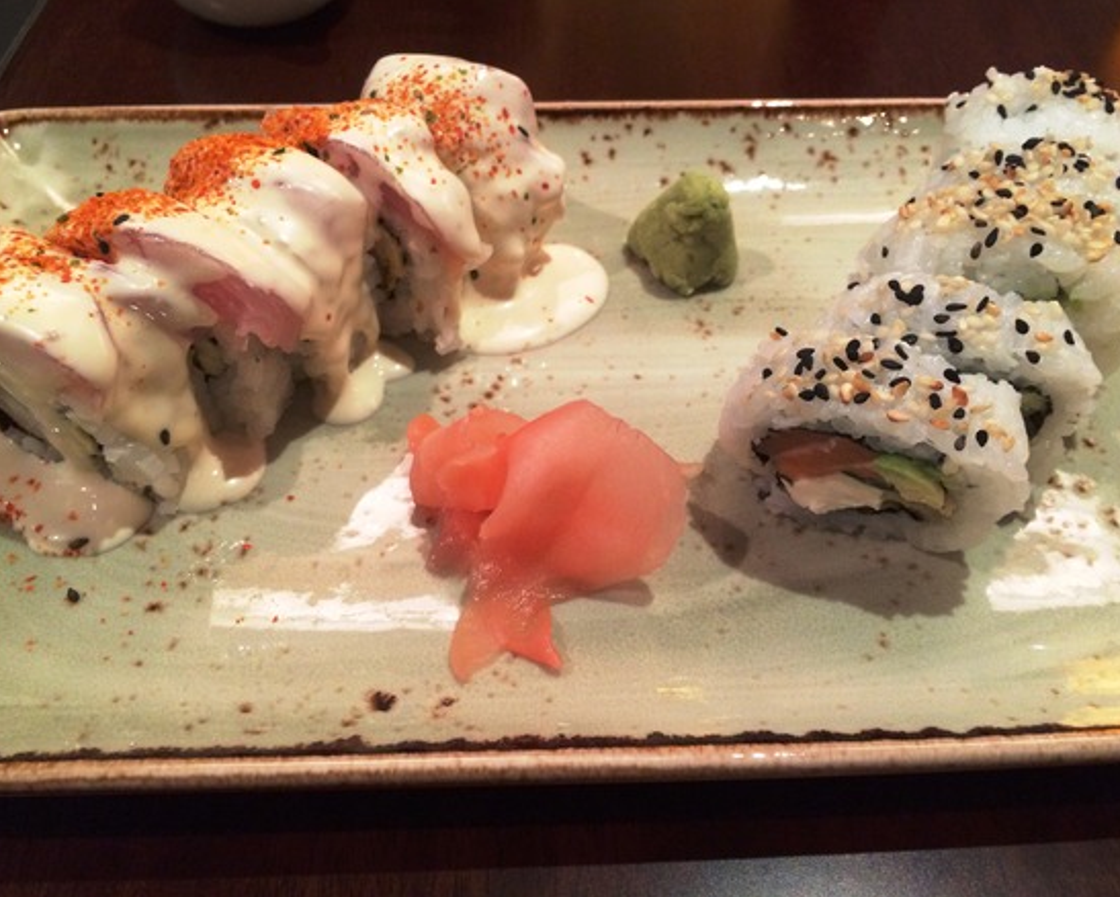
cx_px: 563
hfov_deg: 57.2
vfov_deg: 47.1
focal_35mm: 31
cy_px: 439
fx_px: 1028
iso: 320
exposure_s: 1/33
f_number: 2.2
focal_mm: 4.15
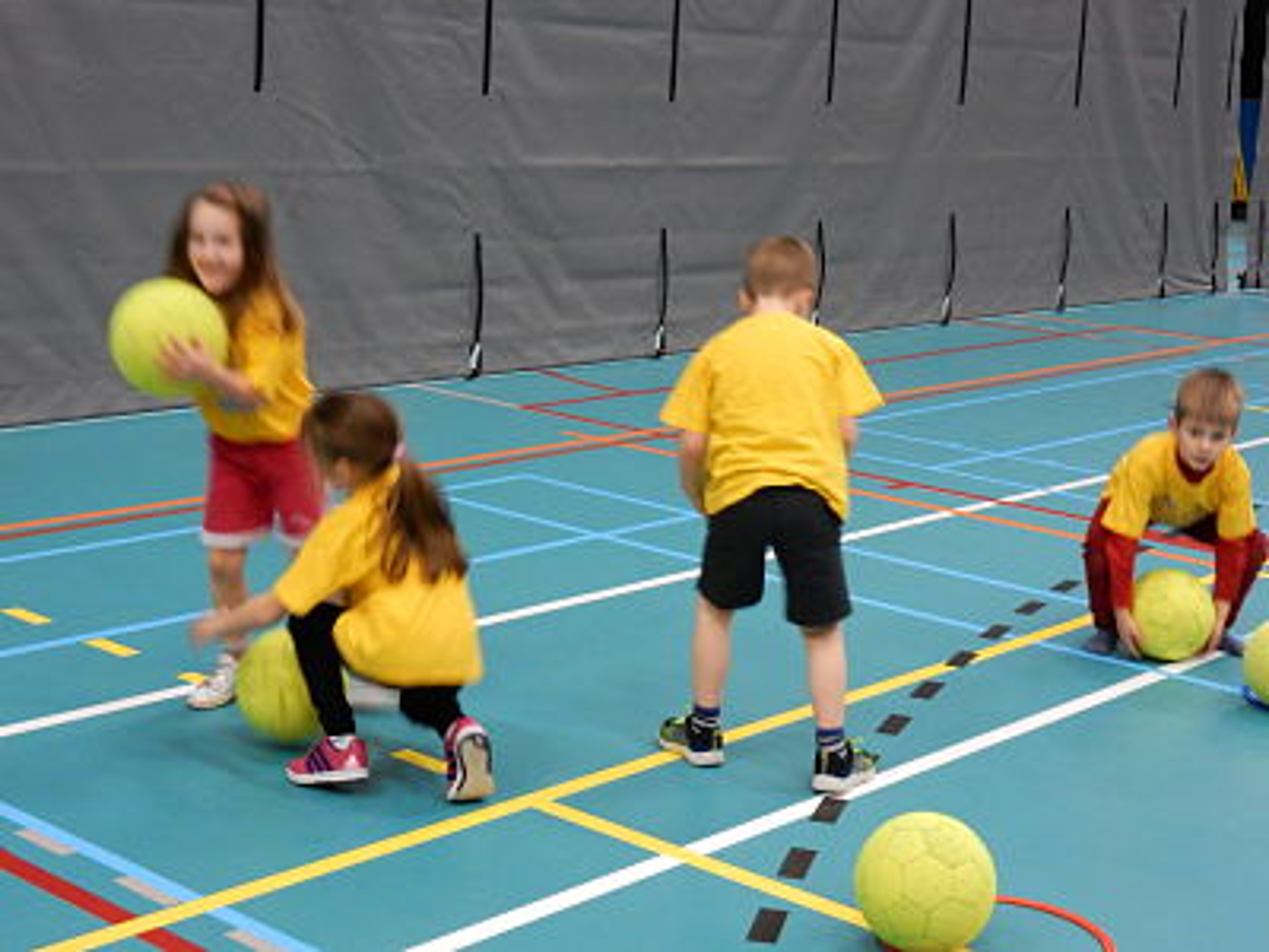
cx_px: 634
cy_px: 476
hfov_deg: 32.2
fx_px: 2200
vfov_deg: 24.4
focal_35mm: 60
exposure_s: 1/25
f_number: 4.5
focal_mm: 10.7
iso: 800
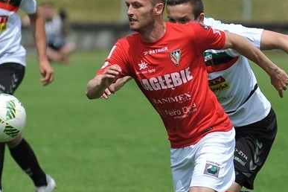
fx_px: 3968
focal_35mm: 496
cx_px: 93
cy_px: 111
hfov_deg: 4.2
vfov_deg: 2.8
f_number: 4
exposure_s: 1/2500
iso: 200
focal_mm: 240
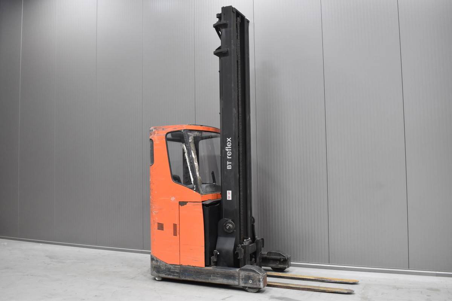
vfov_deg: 40.0
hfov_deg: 57.2
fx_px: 414
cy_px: 150
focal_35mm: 33
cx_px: 226
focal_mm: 22
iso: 1600
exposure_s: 1/40
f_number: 5
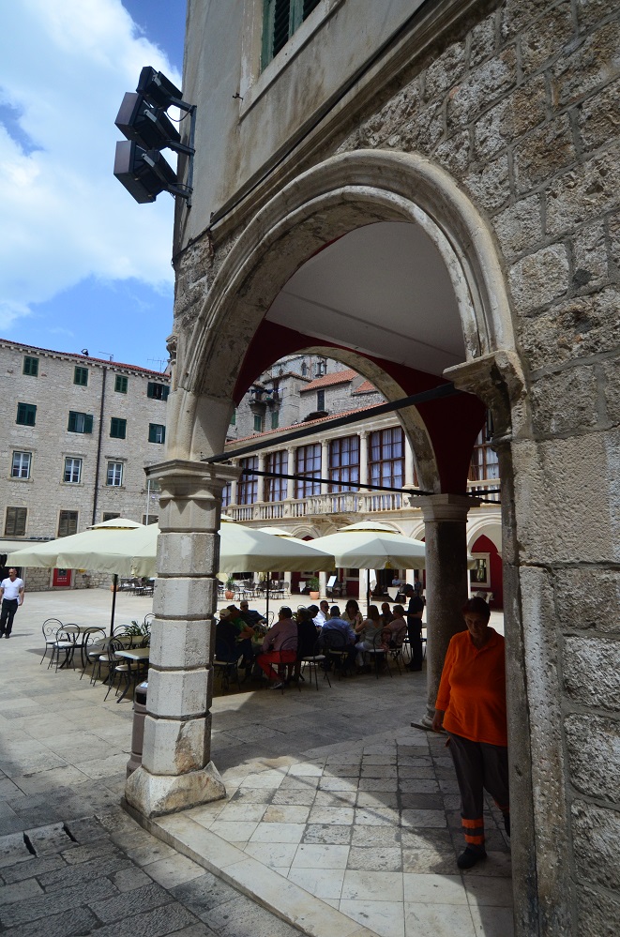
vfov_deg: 81.3
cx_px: 310
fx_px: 545
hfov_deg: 59.2
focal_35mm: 21
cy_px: 468
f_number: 4.5
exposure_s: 1/8000
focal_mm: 14
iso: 1000
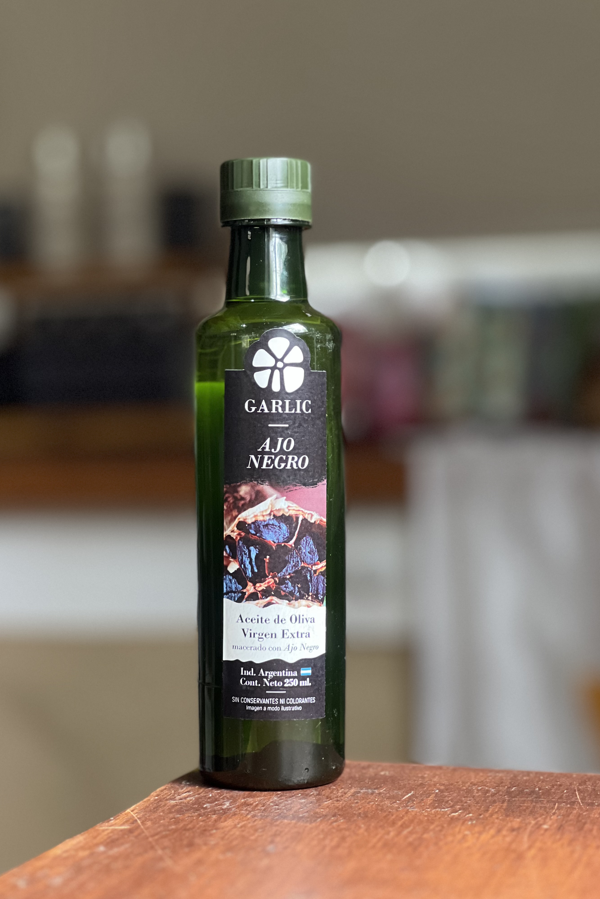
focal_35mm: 81
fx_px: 2024
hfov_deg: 16.9
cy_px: 447
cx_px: 268
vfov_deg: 25.1
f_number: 2.8
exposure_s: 1/40
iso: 400
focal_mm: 9
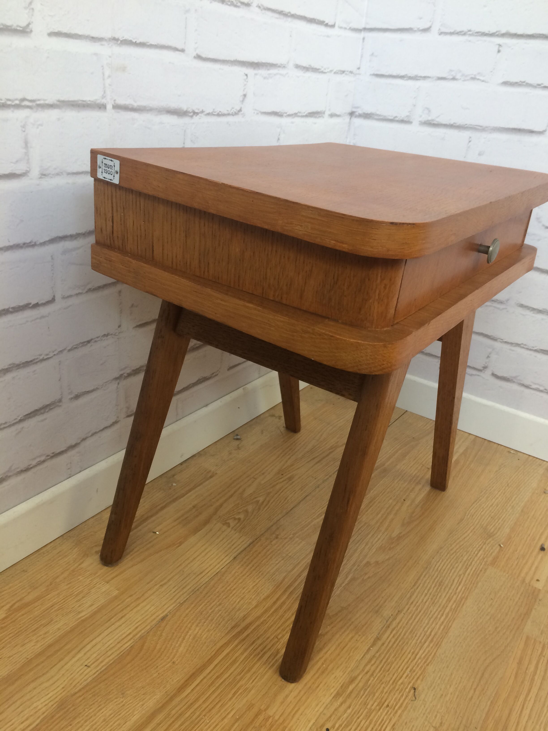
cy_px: 366
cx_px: 274
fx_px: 612
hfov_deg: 48.2
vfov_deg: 61.7
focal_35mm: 29
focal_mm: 4.15
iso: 40
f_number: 2.2
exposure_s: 1/33
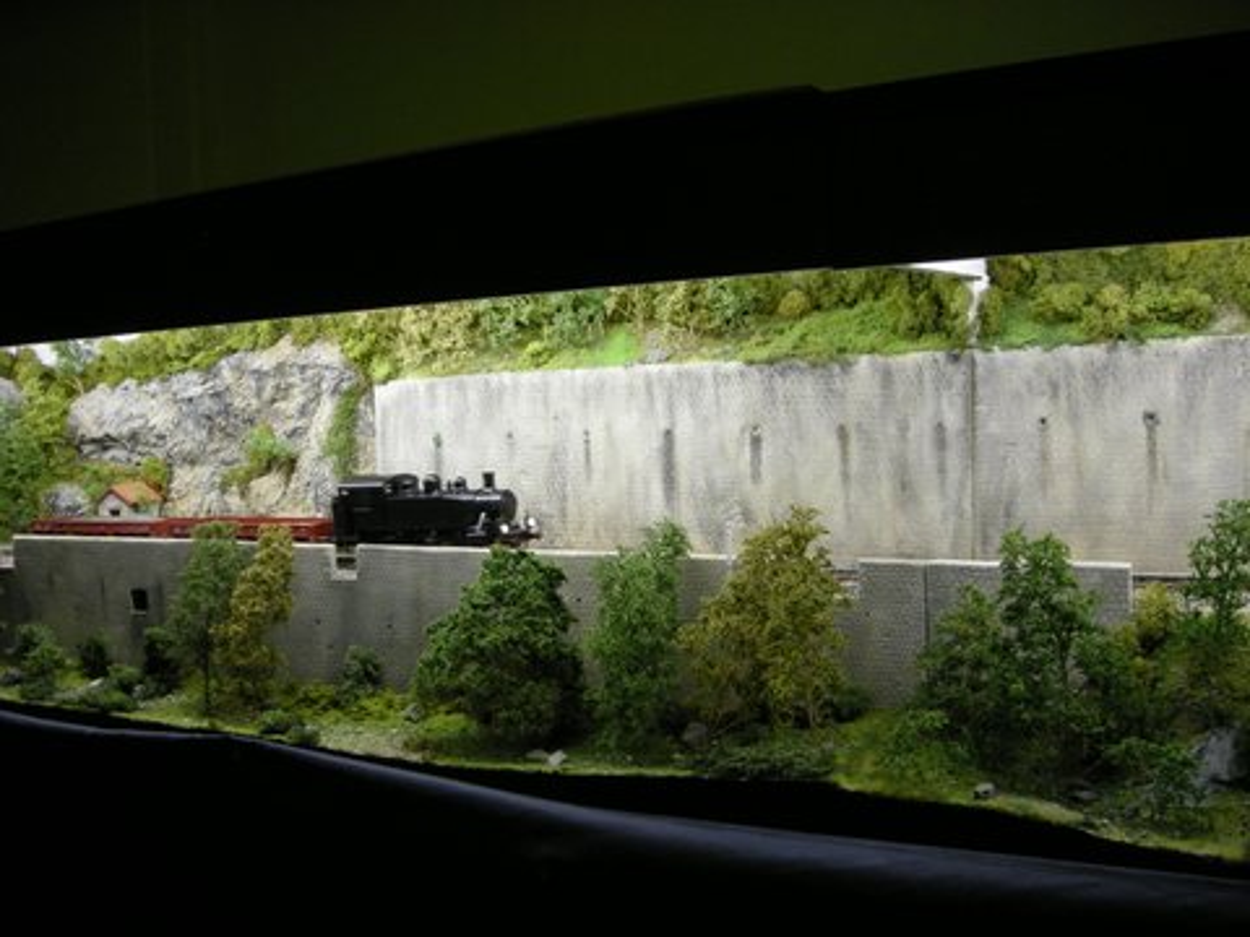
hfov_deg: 52.6
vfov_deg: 40.7
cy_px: 468
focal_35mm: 35
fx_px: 1264
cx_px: 625
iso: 156
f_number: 2.8
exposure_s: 1/62.7
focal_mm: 5.7
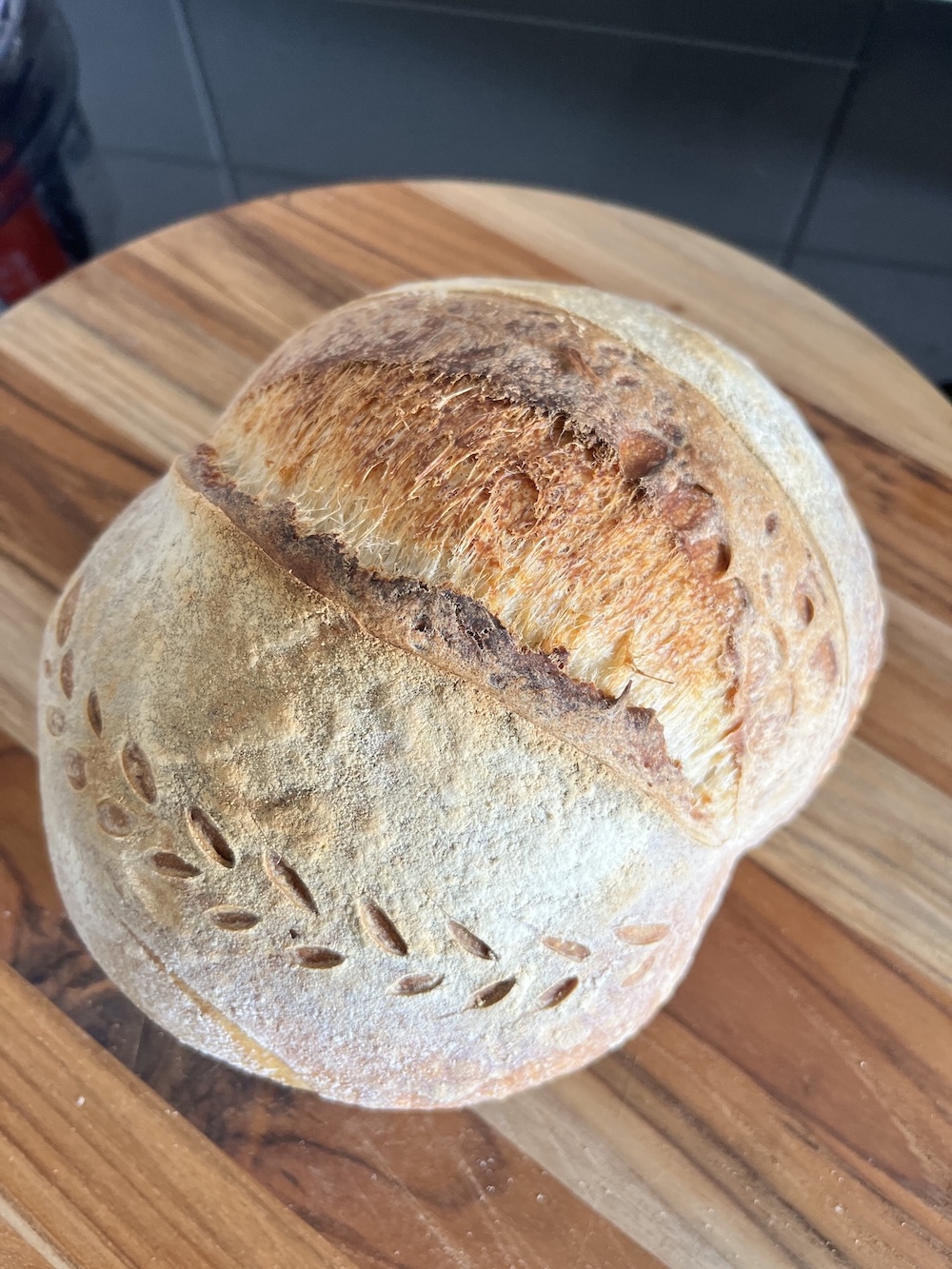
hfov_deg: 53.1
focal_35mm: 26
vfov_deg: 67.3
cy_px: 634
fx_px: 953
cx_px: 476
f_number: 1.6
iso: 125
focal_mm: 5.1
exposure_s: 1/121
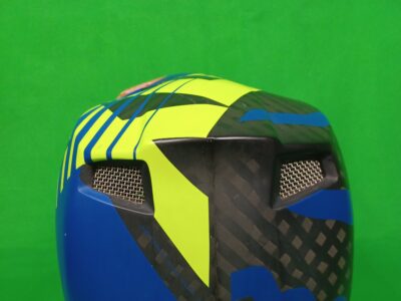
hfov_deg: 69.4
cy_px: 150
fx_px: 290
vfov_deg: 54.9
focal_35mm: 25
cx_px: 200
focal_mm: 4.6
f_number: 1.8
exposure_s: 1/50
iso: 400
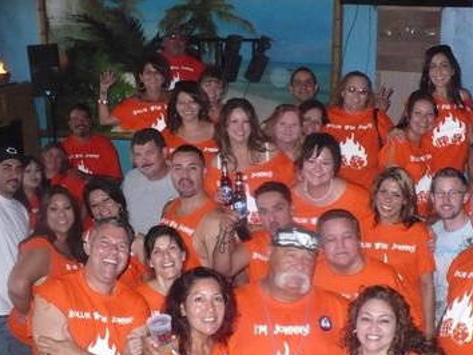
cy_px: 223
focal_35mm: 47
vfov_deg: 30.8
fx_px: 643
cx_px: 283
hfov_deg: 40.2
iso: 640
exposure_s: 1/30
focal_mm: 6.1
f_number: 2.8
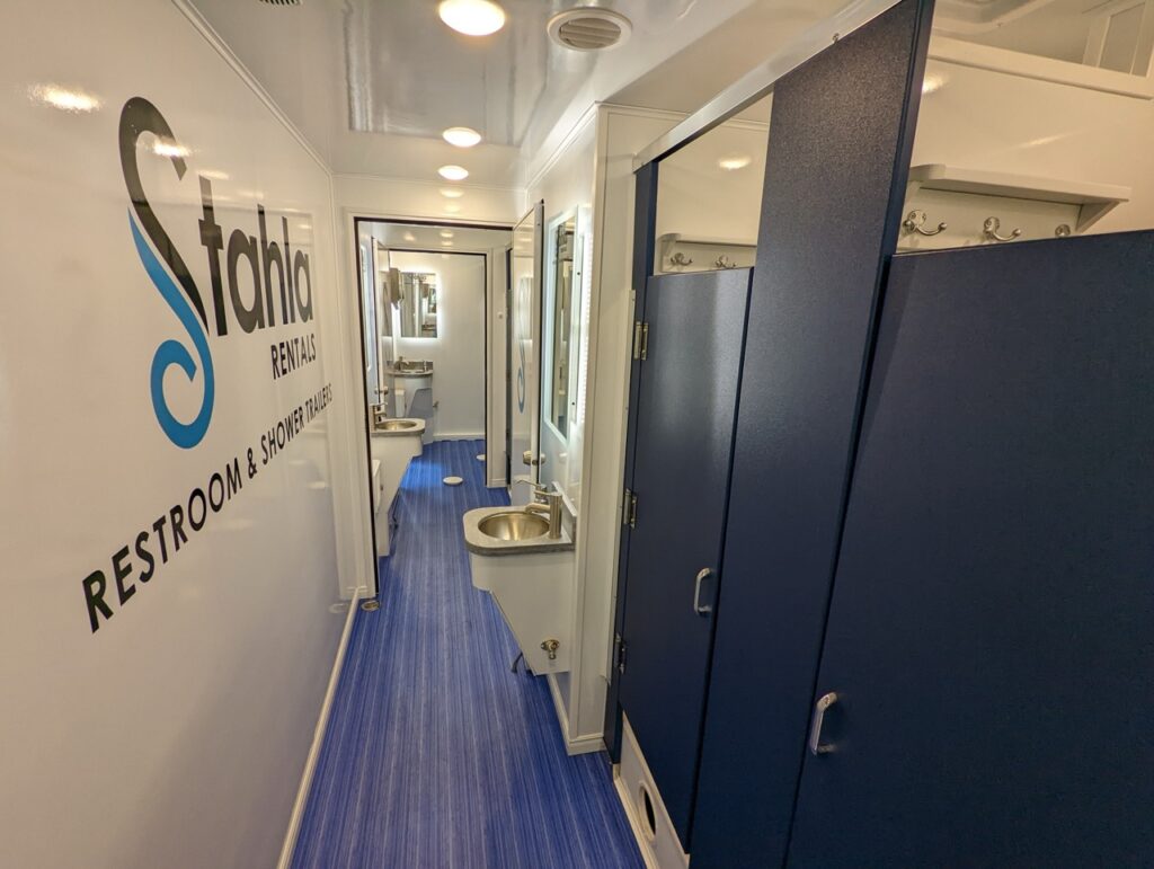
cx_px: 577
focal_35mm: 16
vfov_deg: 78.2
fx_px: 534
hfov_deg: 94.4
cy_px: 434
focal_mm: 2.35
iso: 120
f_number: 2.2
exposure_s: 1/101
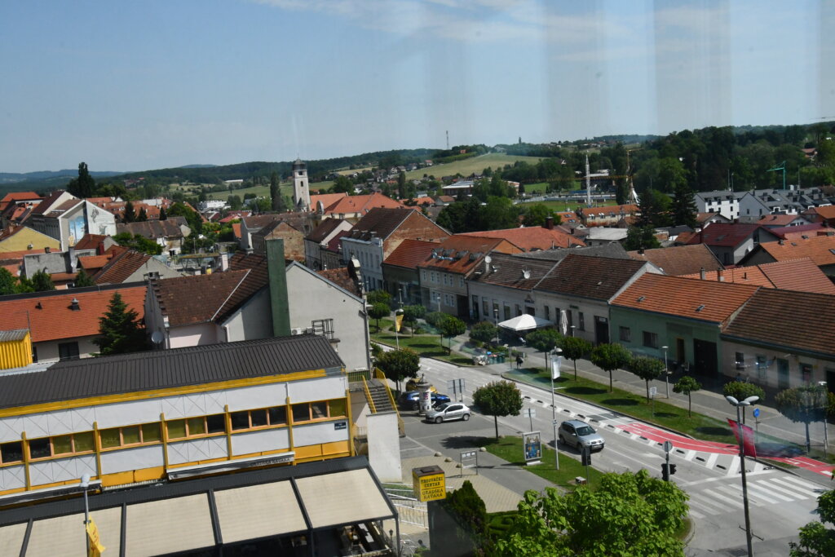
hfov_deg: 45.4
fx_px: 997
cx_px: 418
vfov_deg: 31.2
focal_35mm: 43
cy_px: 278
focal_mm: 29
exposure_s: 1/1000
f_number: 16
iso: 2000
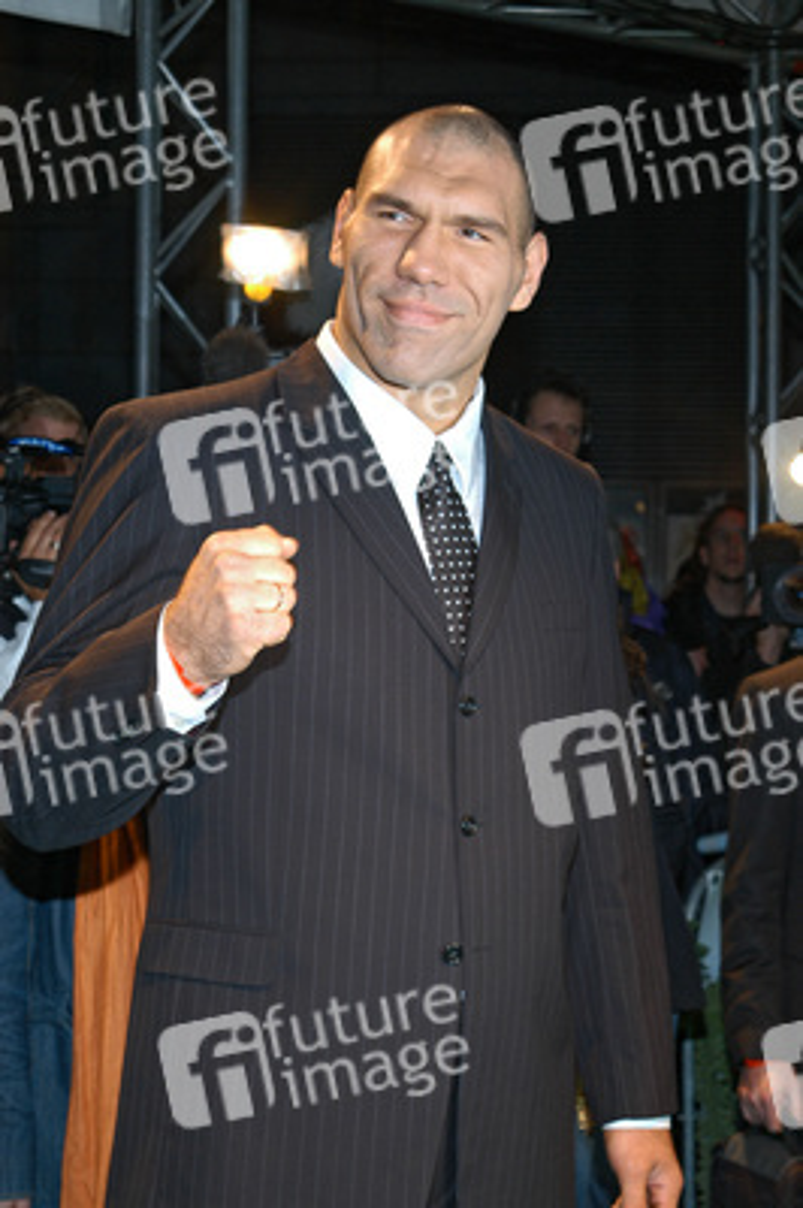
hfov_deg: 20.1
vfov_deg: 29.9
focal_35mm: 68
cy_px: 604
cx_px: 402
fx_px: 2262
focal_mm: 45
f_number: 7.1
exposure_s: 1/60
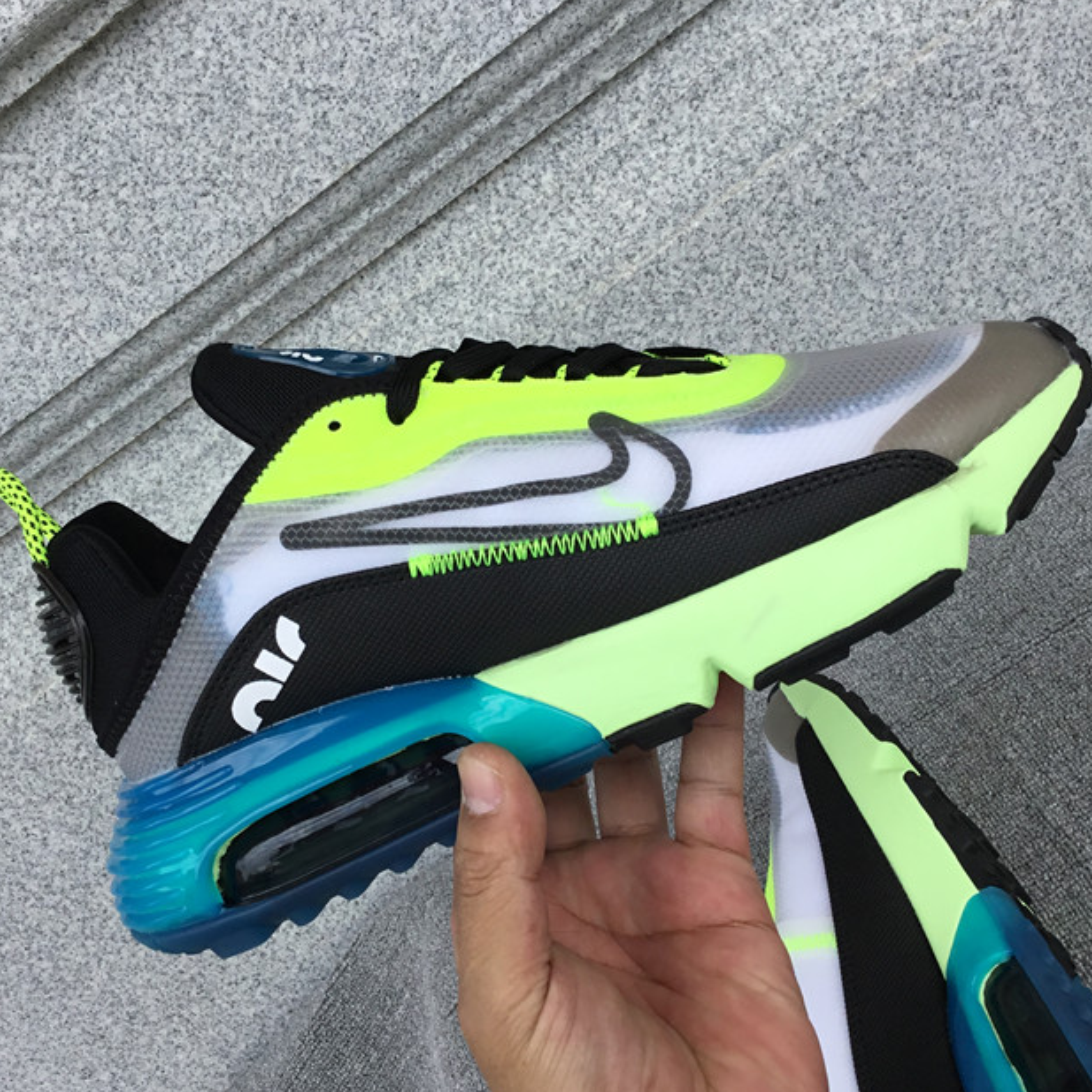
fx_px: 1428
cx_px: 467
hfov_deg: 41.8
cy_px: 551
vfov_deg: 41.9
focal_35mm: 40
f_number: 2.4
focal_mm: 3.3
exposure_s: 1/448
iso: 25
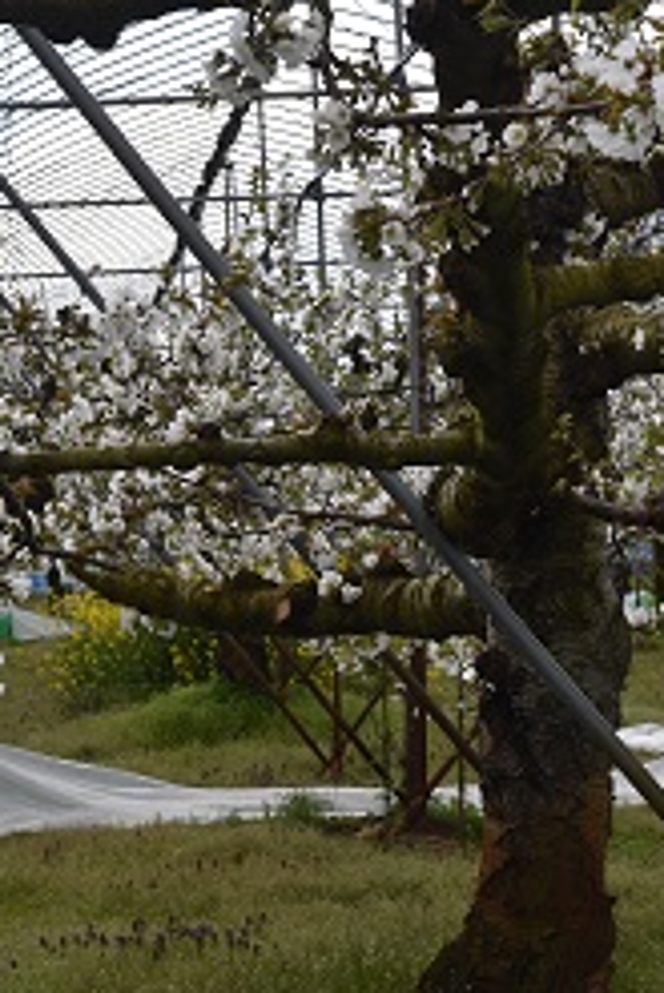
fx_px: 2265
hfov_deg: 16.1
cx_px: -93
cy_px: 478
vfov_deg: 24.7
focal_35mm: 82
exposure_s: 1/250
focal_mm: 30
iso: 200
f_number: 8
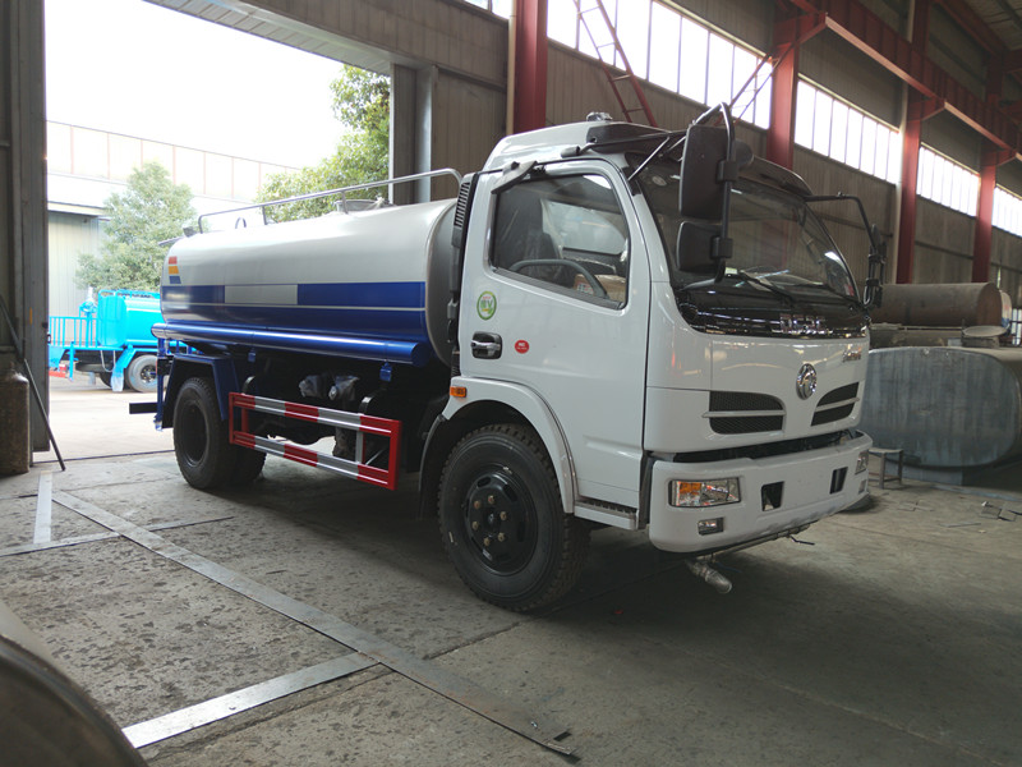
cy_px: 384
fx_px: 738
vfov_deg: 54.9
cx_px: 511
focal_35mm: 25
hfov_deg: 69.4
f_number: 1.7
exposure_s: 1/50
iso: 255
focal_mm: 4.28
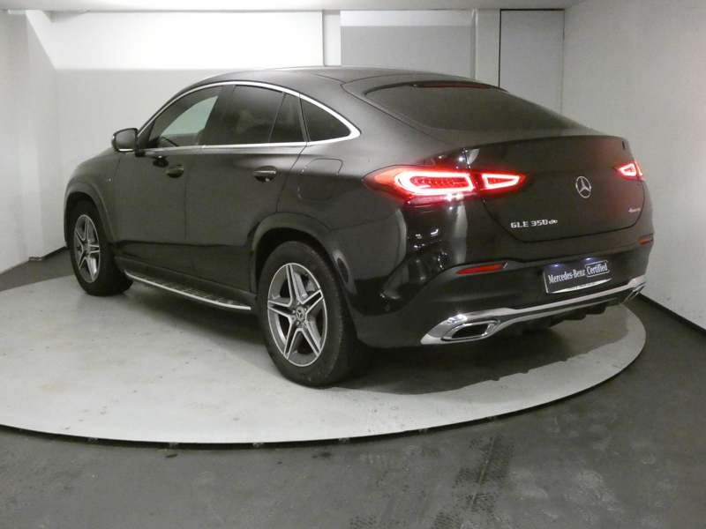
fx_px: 795
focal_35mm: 39
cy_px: 264
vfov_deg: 36.8
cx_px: 353
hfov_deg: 47.9
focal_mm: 7.1
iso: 3200
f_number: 3.6
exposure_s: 1/125
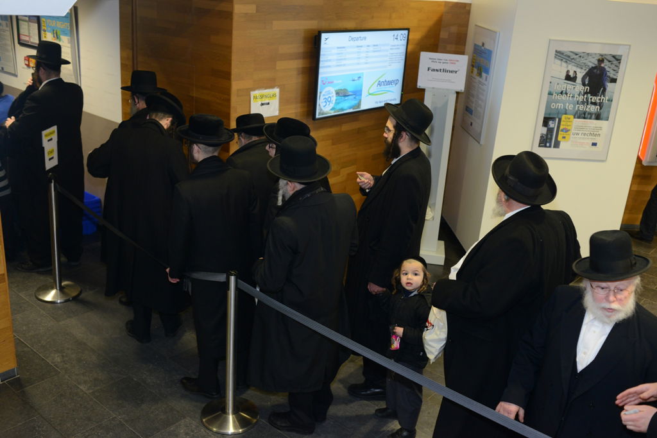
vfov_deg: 37.9
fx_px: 639
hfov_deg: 54.4
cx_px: 328
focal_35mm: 35
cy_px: 219
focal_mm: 35
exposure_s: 1/60
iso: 1250
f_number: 5
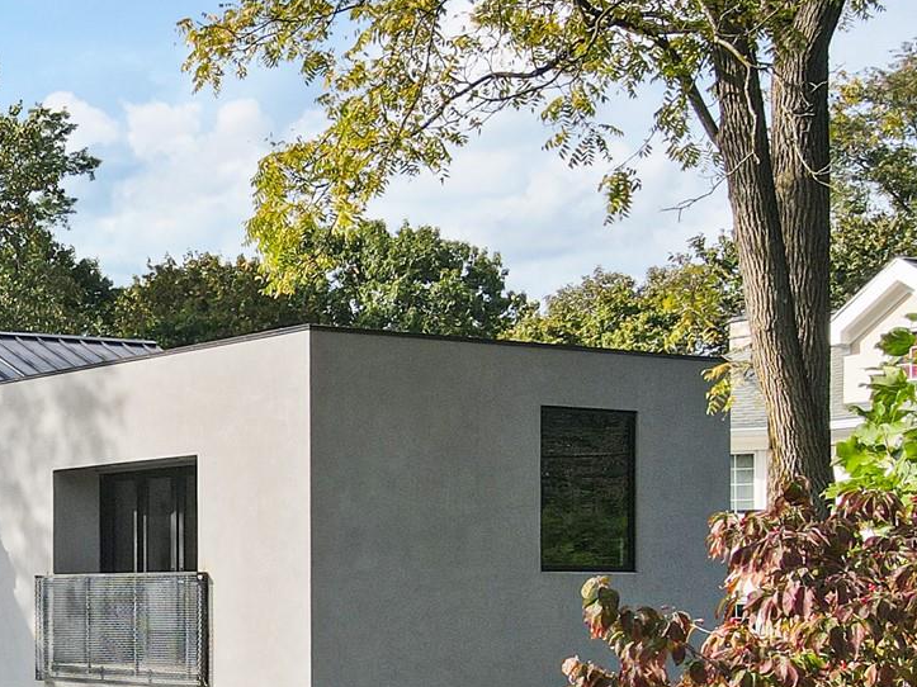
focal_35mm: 68
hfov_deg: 25.6
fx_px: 1801
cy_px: 578
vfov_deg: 21.3
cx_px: -189
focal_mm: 4.5
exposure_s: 1/320
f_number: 2.8
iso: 100
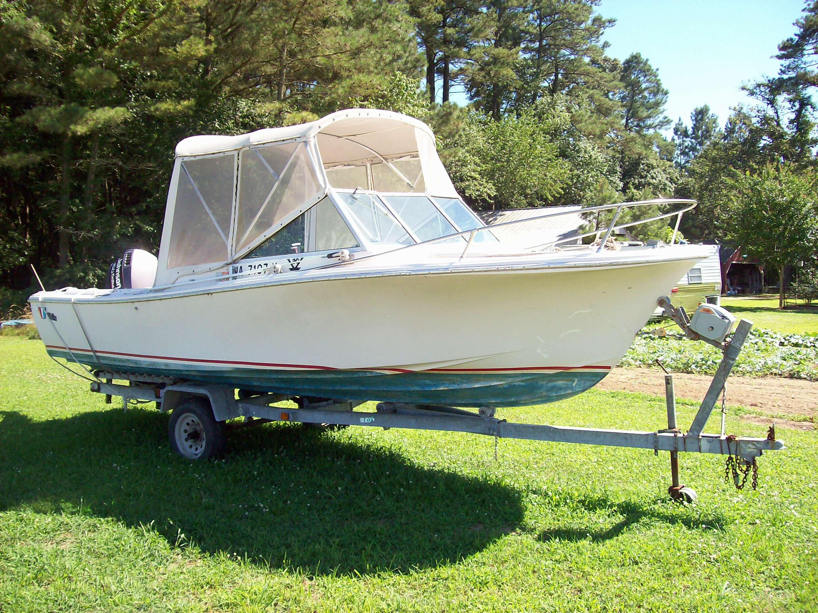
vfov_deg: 39.6
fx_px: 850
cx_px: 409
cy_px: 306
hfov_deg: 51.4
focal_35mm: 36
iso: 80
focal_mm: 6
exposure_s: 1/655
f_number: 2.7
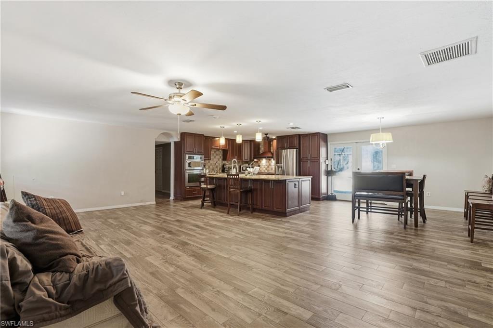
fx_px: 219
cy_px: 164
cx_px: 246
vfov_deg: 73.7
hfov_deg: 96.8
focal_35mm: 16
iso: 400
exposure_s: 1/13
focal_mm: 16
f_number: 9
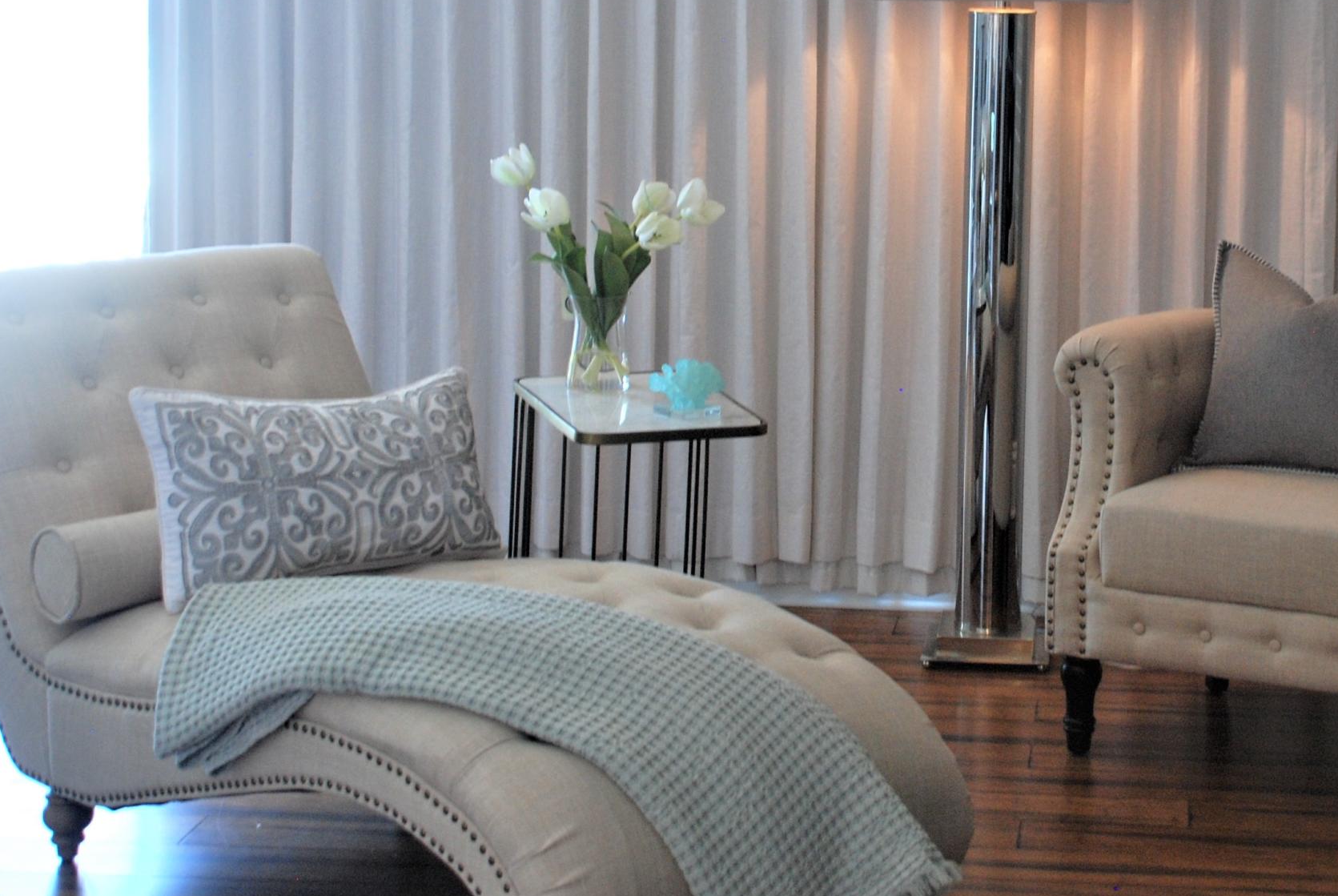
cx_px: 945
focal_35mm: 70
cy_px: 193
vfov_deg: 19.3
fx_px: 2605
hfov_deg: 28.5
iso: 400
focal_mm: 26
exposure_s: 1/30
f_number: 4
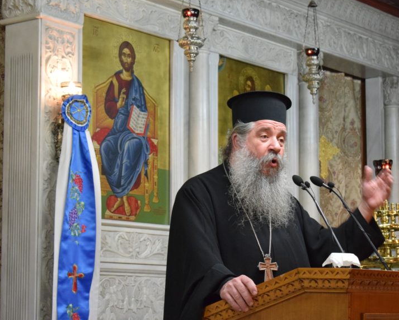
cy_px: 183
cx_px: 281
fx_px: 1146
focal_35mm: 97
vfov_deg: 15.9
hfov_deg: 19.7
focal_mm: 48
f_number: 5.3
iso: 3600
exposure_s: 1/60
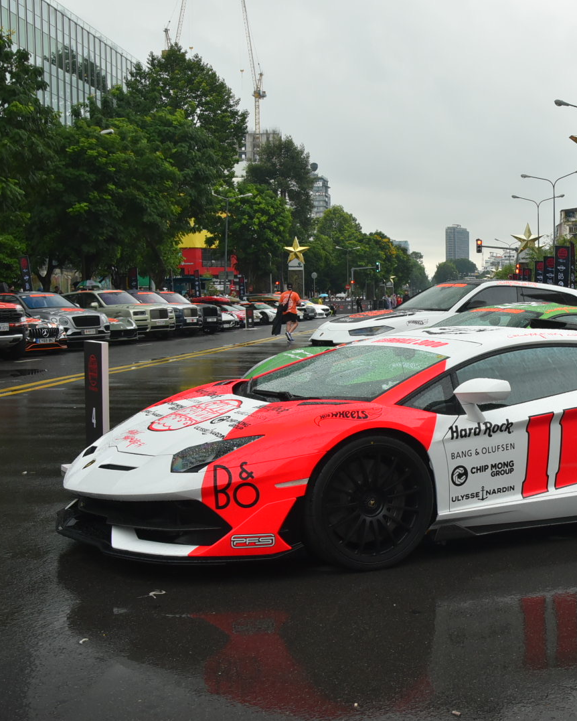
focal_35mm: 48
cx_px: 463
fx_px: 1024
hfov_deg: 30.7
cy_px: 361
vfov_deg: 38.8
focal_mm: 34
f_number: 4
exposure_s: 1/200
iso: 1250
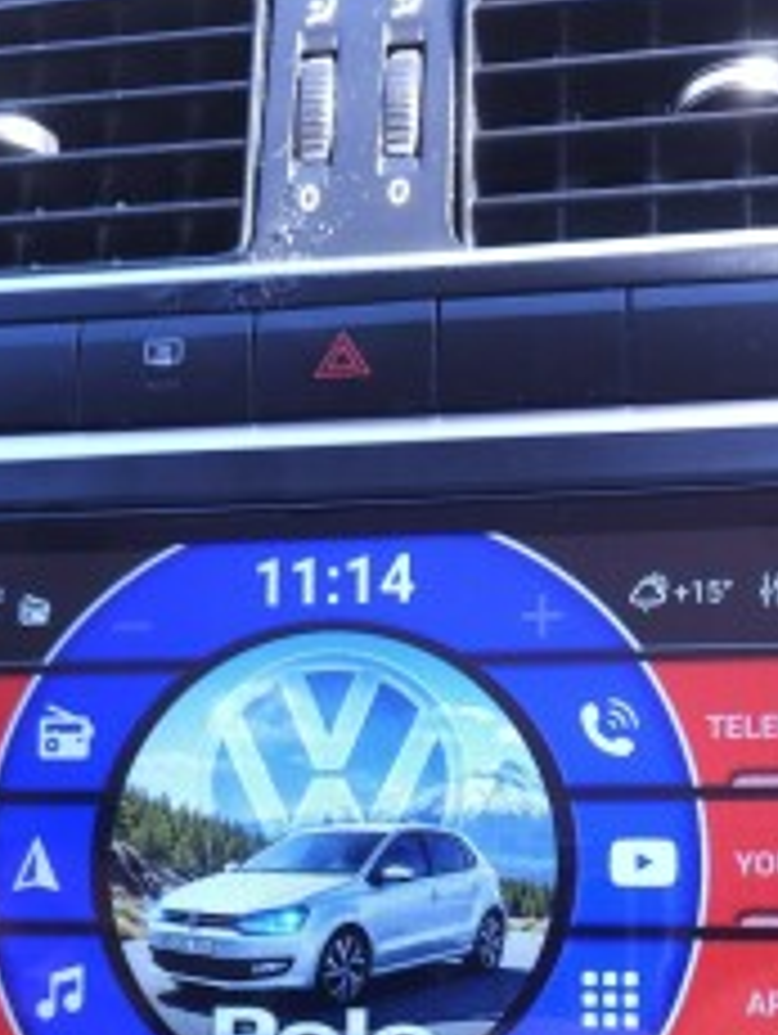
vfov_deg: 39.4
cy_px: 846
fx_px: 1376
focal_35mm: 46
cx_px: 358
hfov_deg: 31.6
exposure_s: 1/100
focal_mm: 5.4
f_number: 1.8
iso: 64
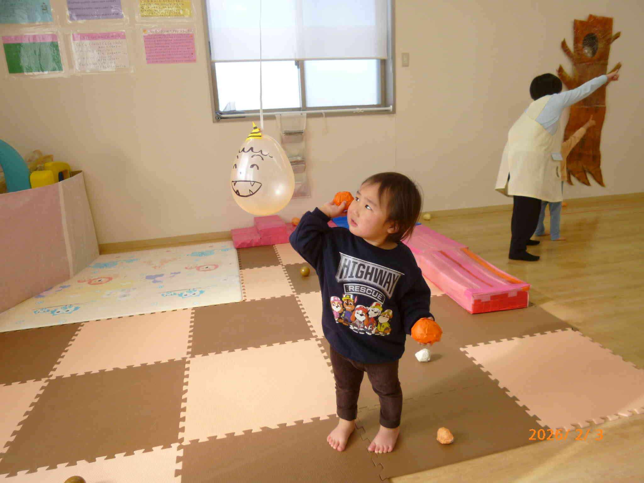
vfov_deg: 56.8
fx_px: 446
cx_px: 322
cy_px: 242
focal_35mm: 24
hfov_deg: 71.6
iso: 100
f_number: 2.5
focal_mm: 4.3
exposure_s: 1/125
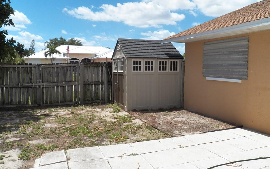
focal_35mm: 30
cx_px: 134
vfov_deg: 41.9
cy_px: 87
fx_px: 221
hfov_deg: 62.9
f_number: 4.5
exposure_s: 1/2000
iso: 125
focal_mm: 4.9
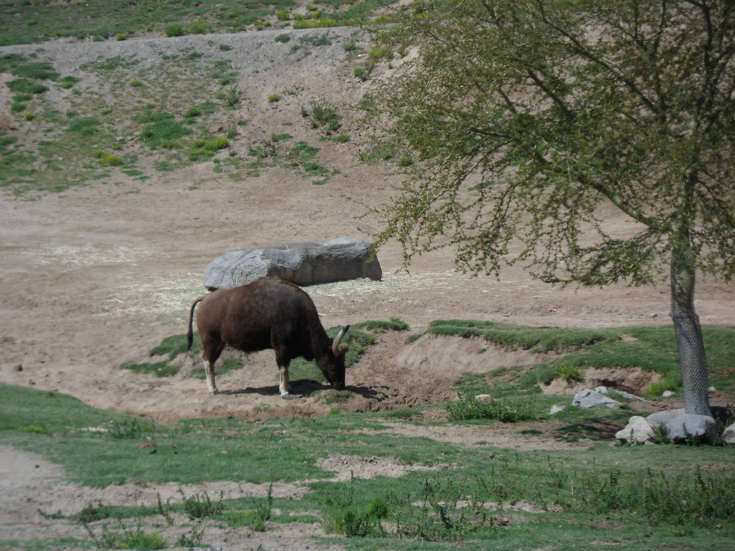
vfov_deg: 5.5
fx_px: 5733
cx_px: 368
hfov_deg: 7.3
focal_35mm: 270
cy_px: 276
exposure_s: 1/750
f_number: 5.9
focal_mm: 46.8
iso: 80
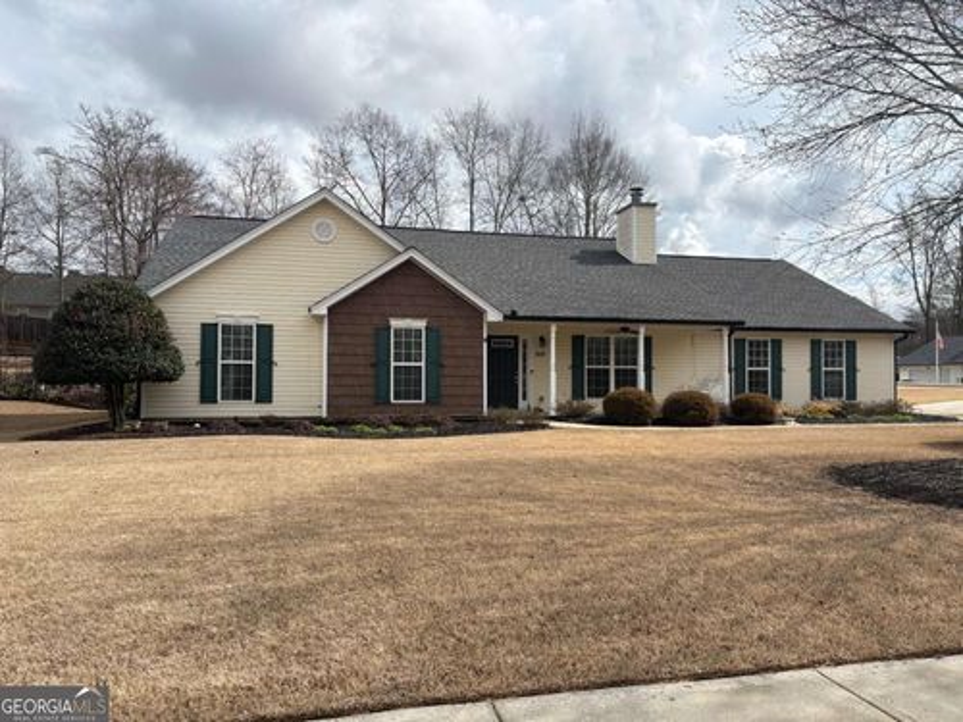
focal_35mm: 26
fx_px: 723
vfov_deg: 53.1
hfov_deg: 67.3
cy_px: 361
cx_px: 482
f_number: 1.6
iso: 50
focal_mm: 5.96
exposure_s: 1/4950
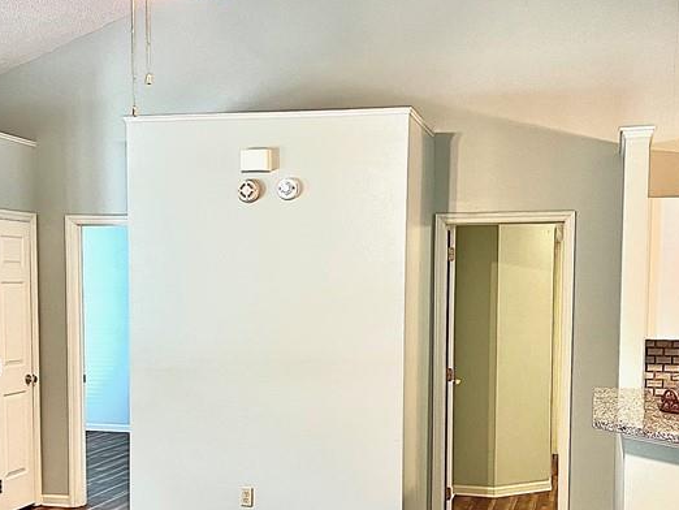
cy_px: 345
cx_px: 342
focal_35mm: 51
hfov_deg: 37.5
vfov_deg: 28.4
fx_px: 1001
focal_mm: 5.7
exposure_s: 1/60
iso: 100
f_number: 1.5
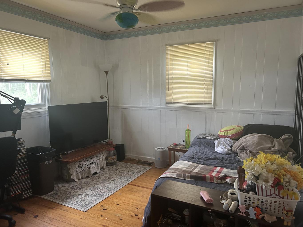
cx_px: 152
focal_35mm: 26
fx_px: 228
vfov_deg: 53.1
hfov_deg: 67.3
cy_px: 114
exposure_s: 1/60
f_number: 1.5
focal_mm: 5.7
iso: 200
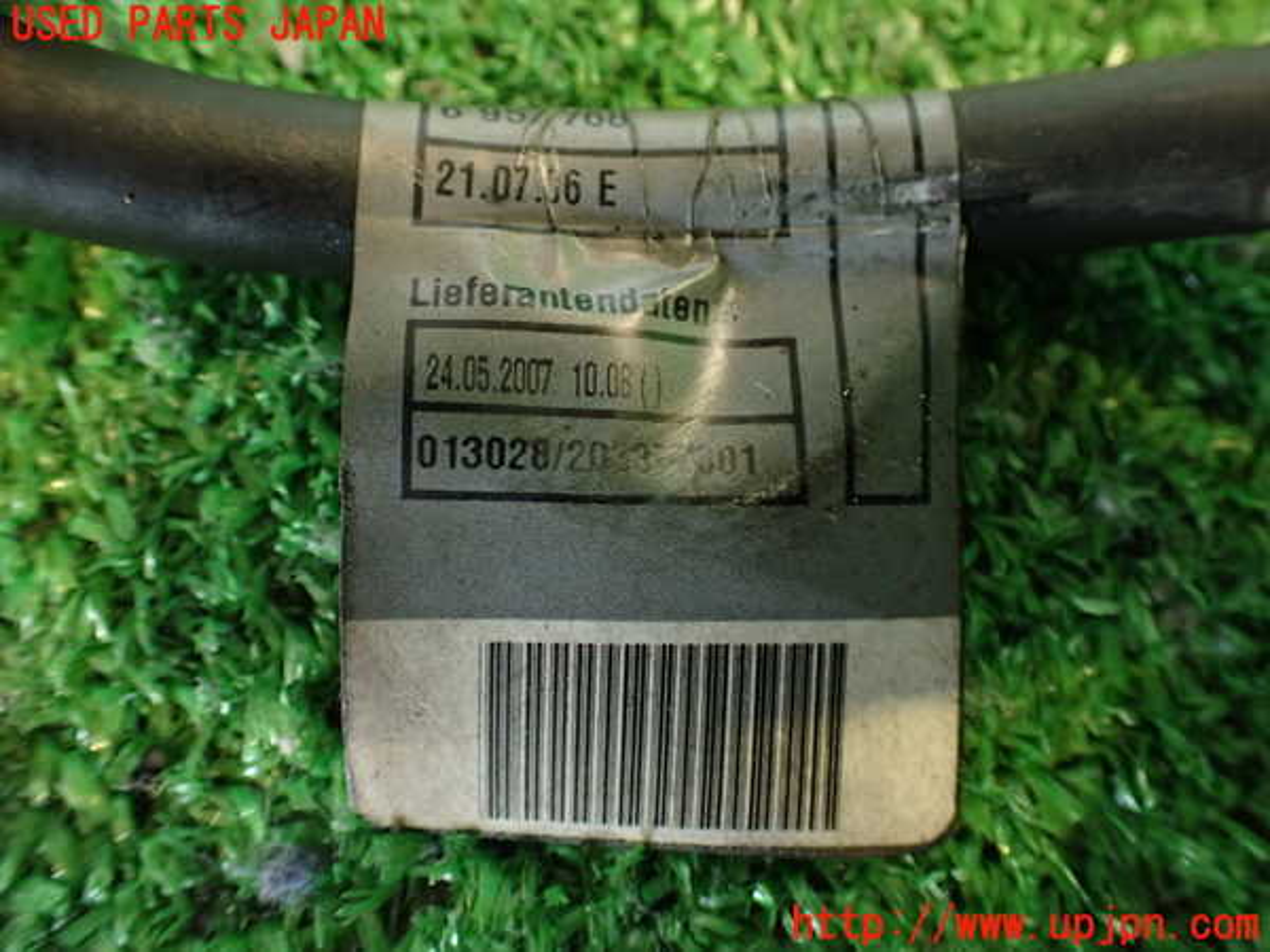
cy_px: 476
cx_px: 635
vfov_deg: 44.2
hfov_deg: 56.8
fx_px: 1174
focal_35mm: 32
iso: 500
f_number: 2.4
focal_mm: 5.79
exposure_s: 1/30
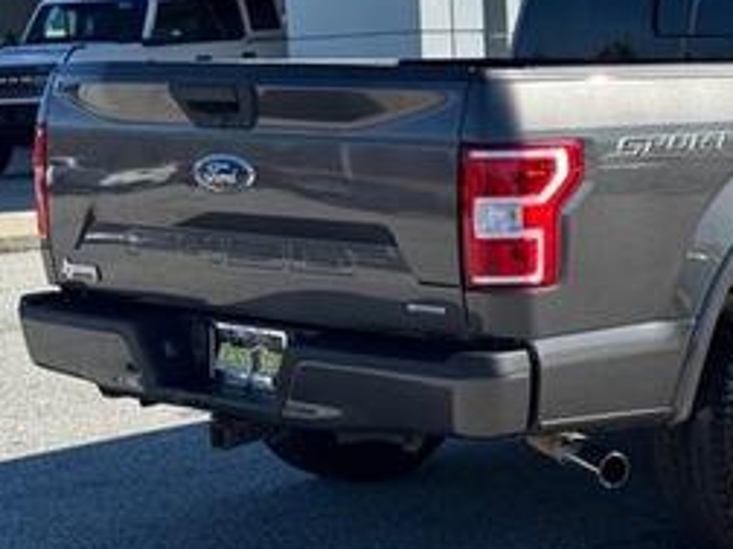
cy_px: 229
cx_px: 713
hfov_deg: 19.9
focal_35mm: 96
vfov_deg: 15.4
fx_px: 2033
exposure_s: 1/2513
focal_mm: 6.76
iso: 64
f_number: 1.78
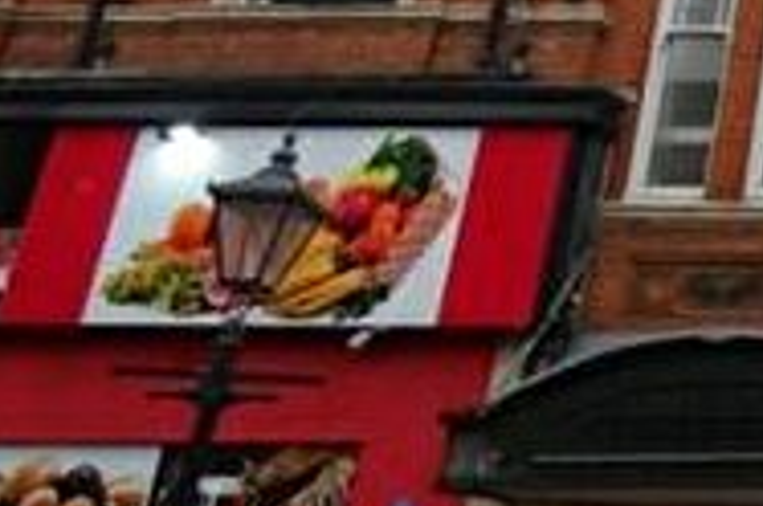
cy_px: -190
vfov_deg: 16.3
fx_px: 1650
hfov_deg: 20.4
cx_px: 1281
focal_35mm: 78
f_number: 3.2
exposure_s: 1/160
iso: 80
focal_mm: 3.6
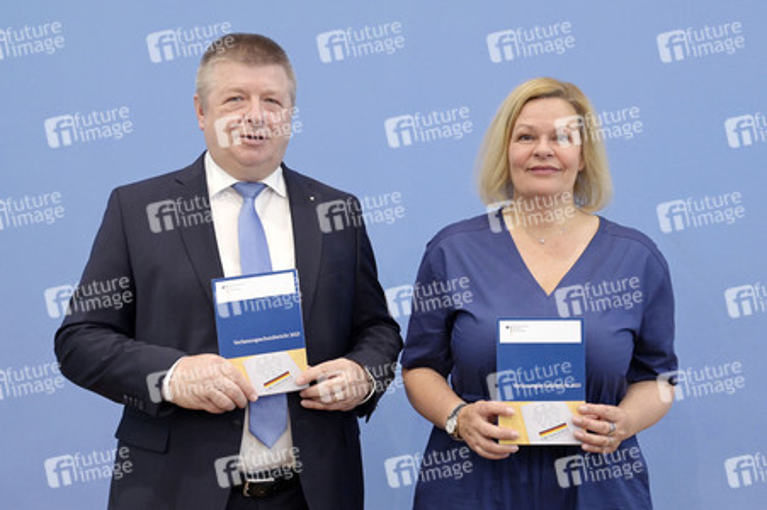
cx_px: 384
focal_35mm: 46
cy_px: 255
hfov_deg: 42.8
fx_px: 979
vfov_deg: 29.2
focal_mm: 46
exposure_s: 1/500
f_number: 5
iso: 3200
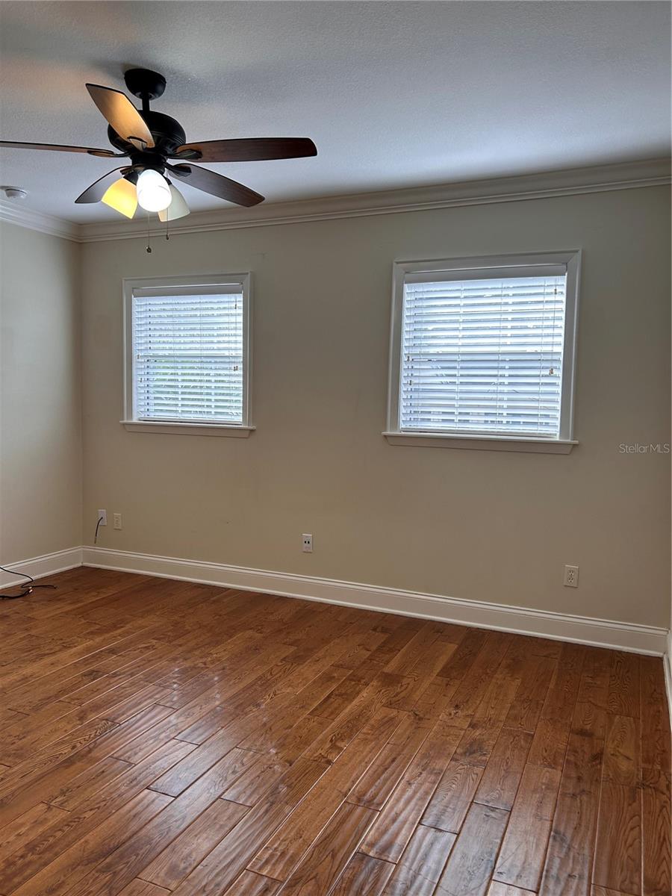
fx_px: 673
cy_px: 448
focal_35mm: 26
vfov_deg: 67.3
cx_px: 336
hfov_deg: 53.1
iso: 64
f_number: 1.5
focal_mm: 5.7
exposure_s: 1/155
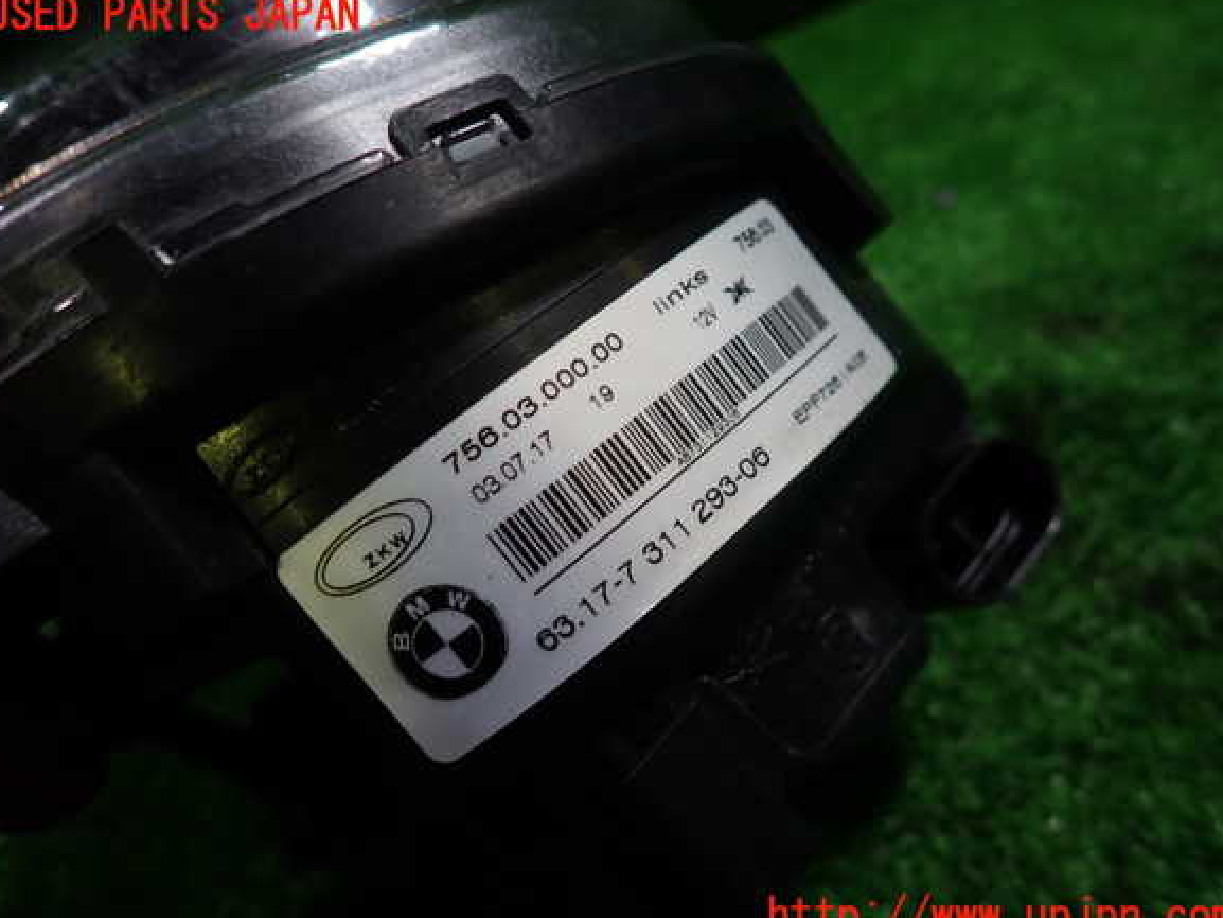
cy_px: 466
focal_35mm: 26
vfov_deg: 53.1
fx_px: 919
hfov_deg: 67.3
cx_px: 610
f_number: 2
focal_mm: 4.5
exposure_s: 1/60
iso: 200
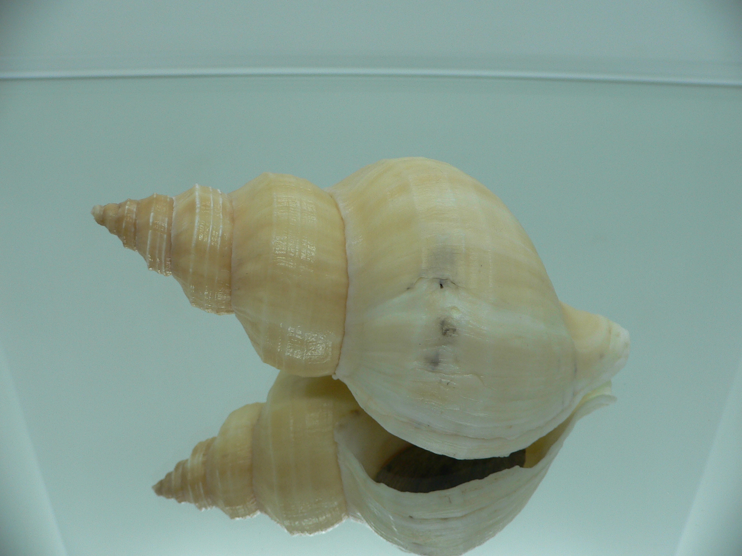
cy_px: 278
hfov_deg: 52.6
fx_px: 750
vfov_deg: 40.7
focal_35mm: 35
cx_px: 371
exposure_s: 1/60
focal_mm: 4.6
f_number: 2.8
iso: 80
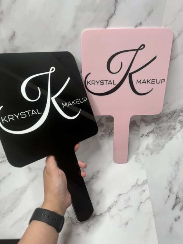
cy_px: 122
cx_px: 92
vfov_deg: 71.6
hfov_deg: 56.8
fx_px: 169
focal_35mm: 24
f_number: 1.78
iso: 80
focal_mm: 6.76
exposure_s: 1/100
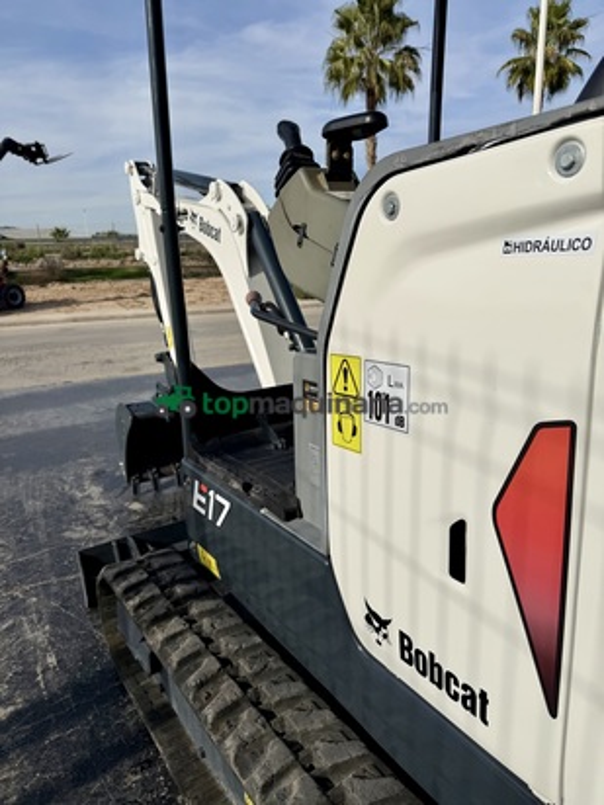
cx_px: 302
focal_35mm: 24
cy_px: 402
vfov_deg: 71.6
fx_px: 558
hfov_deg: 56.8
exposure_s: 1/10309
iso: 80
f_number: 1.78
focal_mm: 6.76
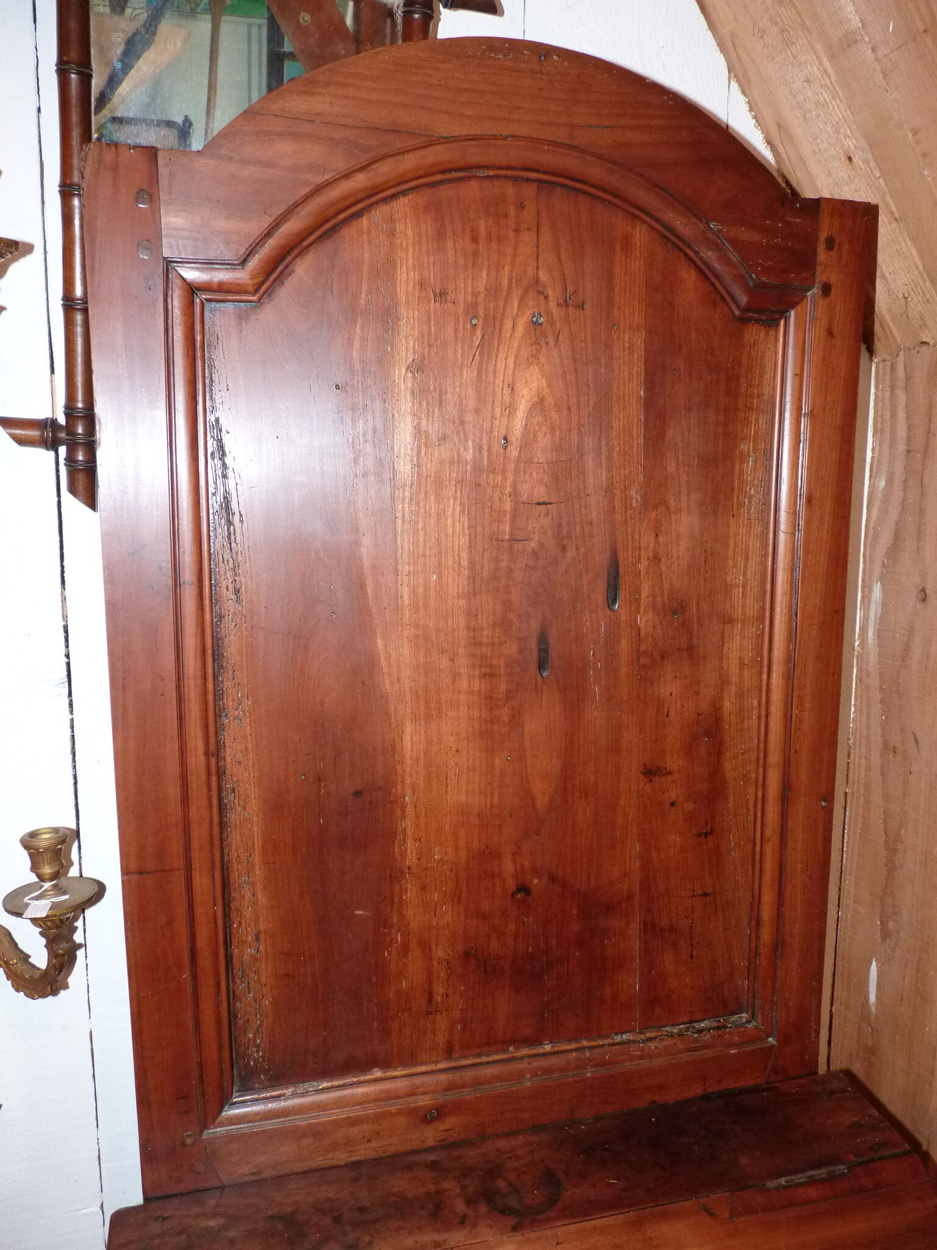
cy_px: 625
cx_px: 468
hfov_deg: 51.4
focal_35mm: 27
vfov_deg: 65.3
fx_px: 974
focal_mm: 4.8
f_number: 2.8
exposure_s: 1/15
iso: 250
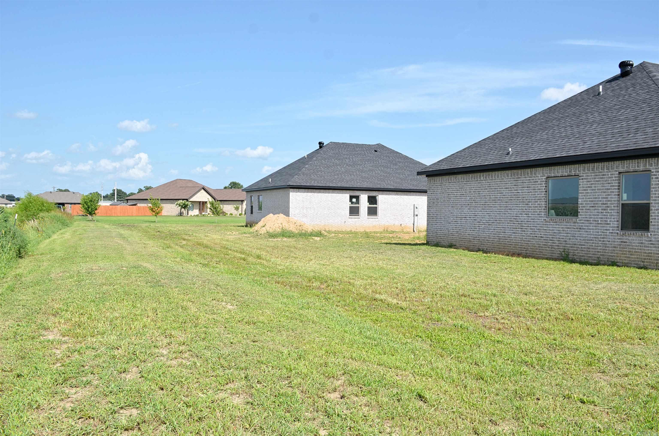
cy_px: 218
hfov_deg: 62.0
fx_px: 548
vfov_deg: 43.4
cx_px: 330
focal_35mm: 30
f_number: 8
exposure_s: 1/250
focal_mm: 20
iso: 100
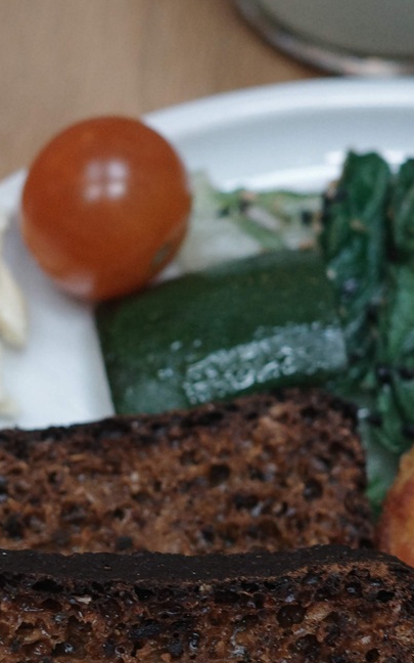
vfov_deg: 17.5
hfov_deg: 11.0
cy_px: 548
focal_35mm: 118
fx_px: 2130
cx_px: 21
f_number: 2.8
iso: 640
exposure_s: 1/60
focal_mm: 26
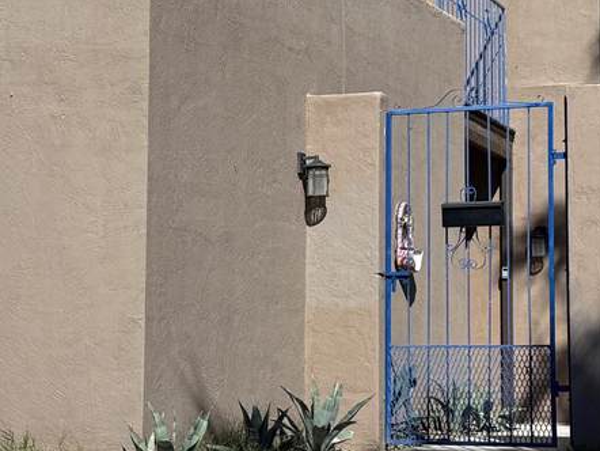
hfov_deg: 17.9
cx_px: 282
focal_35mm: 110
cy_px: 128
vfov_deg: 13.4
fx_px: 1908
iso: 80
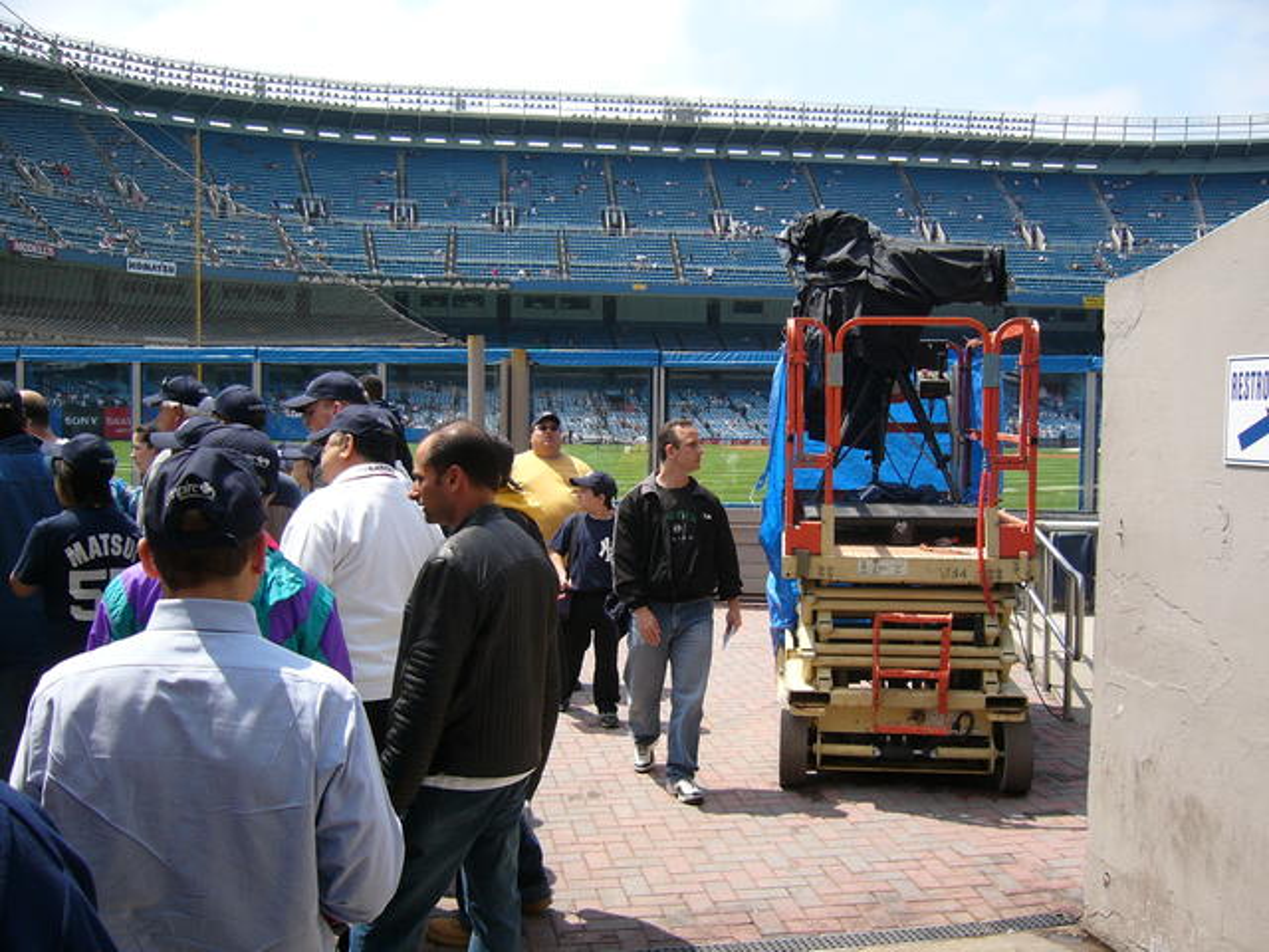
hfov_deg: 52.6
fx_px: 1283
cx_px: 634
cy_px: 476
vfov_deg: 40.7
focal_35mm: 35
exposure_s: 1/800
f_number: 2.8
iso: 50
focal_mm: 5.8
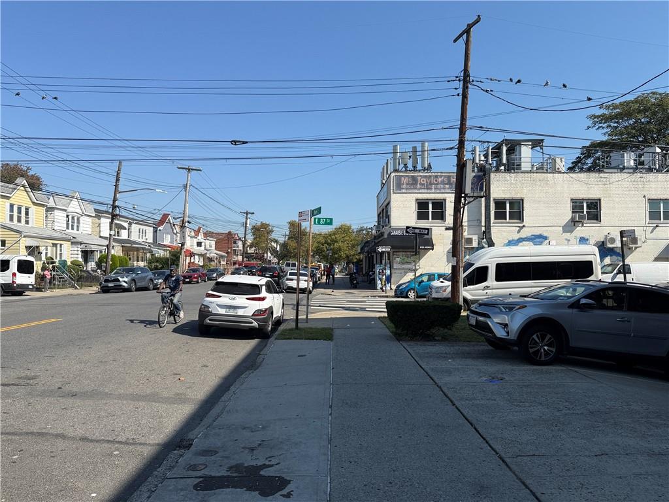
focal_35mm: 24
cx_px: 334
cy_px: 251
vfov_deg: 56.8
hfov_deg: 71.6
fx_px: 464
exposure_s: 1/4405
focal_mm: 6.76
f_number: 1.78
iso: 80
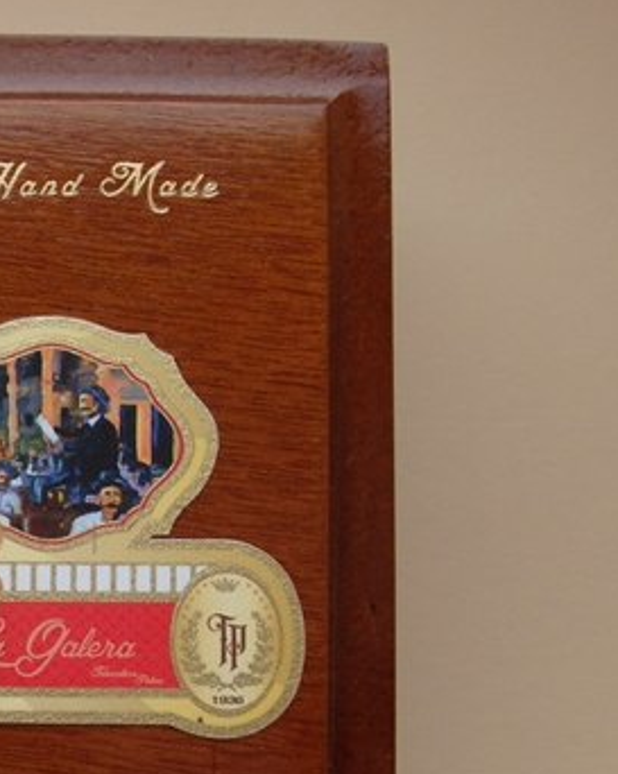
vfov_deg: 17.0
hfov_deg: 13.1
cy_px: 631
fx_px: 2564
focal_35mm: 112
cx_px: -276
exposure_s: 1/10
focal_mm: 8.9
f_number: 4
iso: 125
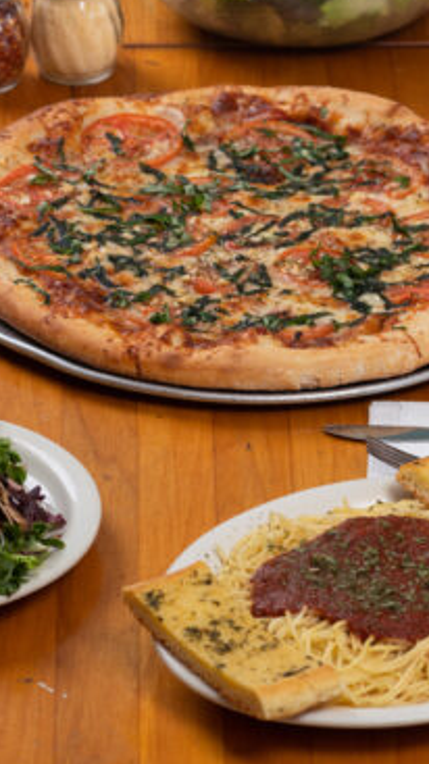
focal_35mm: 202
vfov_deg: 10.6
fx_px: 4092
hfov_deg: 6.0
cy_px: 71
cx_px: 46
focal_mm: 90
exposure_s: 1/60
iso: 100
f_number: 6.7
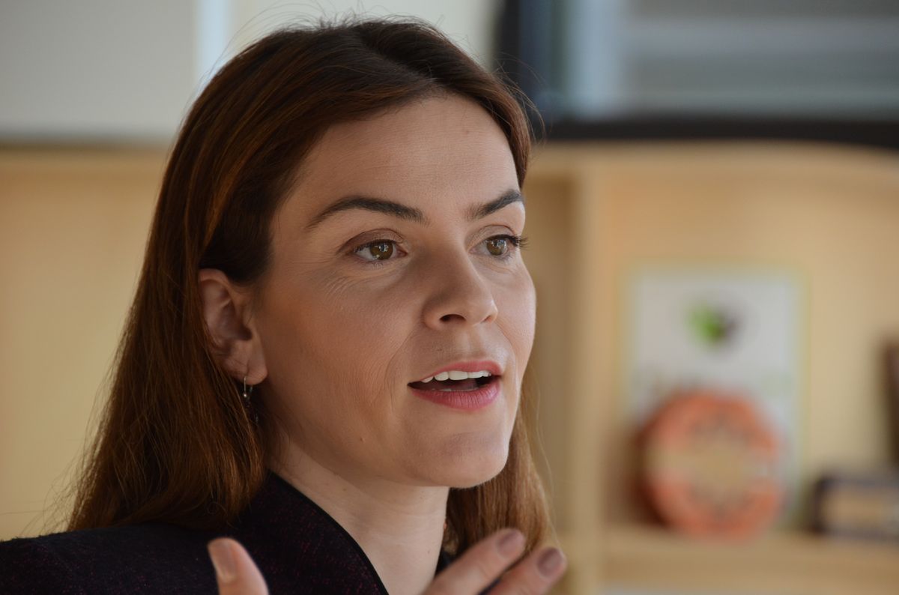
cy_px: 298
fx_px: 7474
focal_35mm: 300
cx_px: 450
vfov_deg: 4.6
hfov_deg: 6.9
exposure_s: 1/250
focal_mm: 200
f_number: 5.6
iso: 800
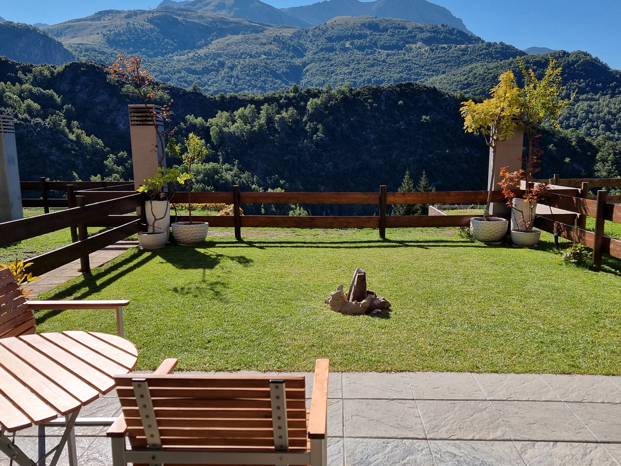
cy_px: 231
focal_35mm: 30
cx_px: 321
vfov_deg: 46.8
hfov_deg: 59.9
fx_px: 538
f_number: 1.8
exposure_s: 1/992
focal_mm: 6.7
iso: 50
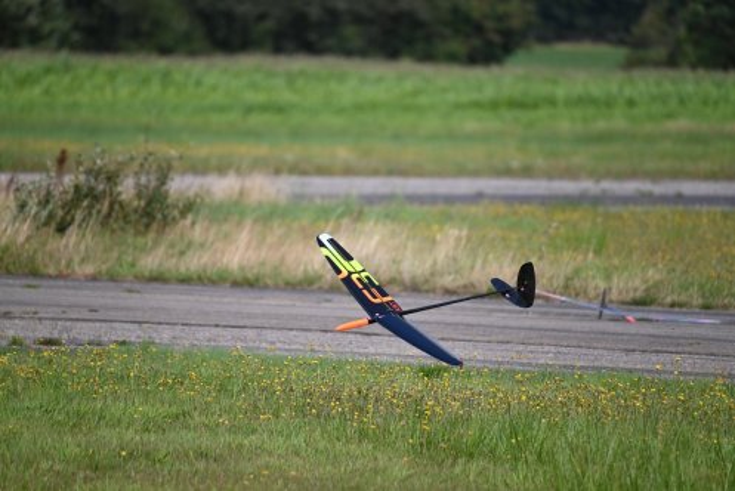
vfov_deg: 3.4
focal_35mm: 400
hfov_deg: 5.2
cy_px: 246
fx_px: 8171
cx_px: 368
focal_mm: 400
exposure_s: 1/2000
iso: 320
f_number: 6.3
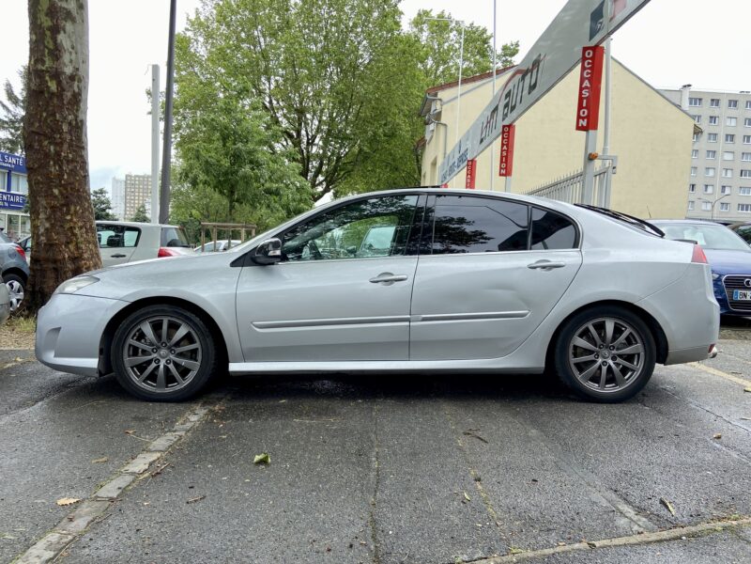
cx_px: 376
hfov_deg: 67.3
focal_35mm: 26
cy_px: 282
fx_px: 564
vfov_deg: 53.1
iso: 32
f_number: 1.8
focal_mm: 4.25
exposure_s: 1/418
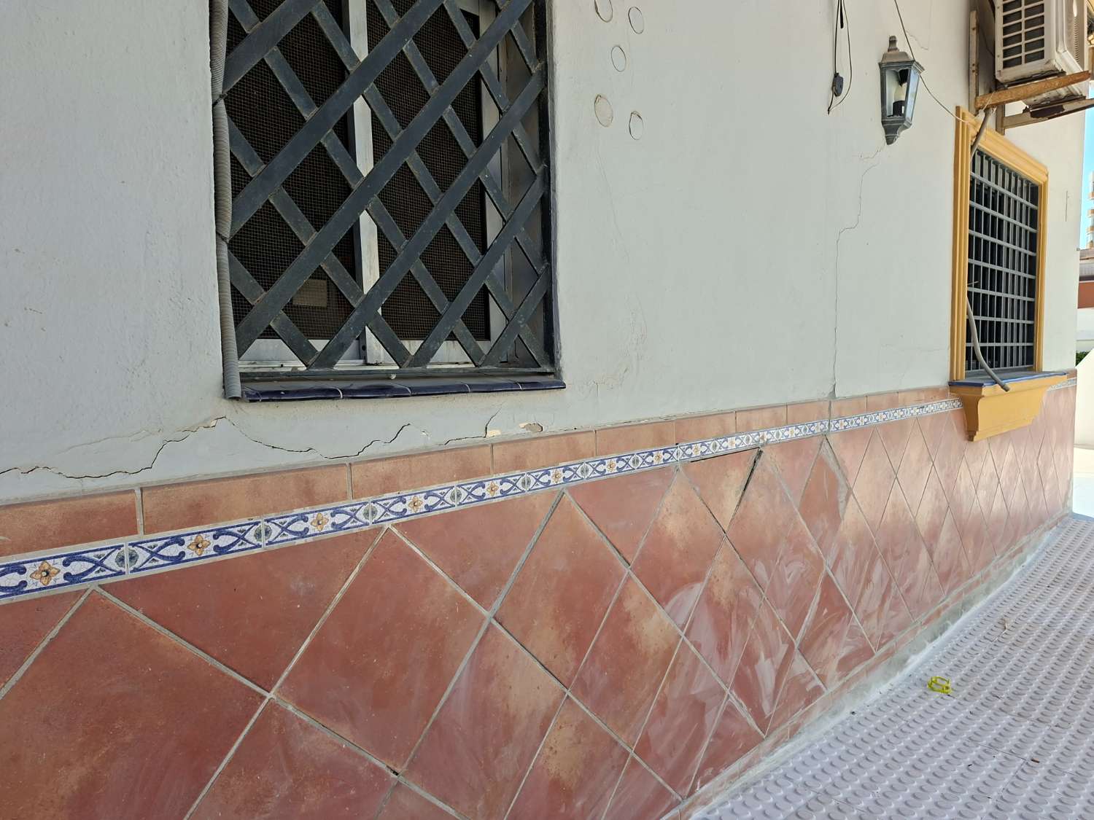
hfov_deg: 73.9
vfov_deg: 58.9
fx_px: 727
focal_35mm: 23
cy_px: 410
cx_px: 547
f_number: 1.8
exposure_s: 1/507
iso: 50
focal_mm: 5.54
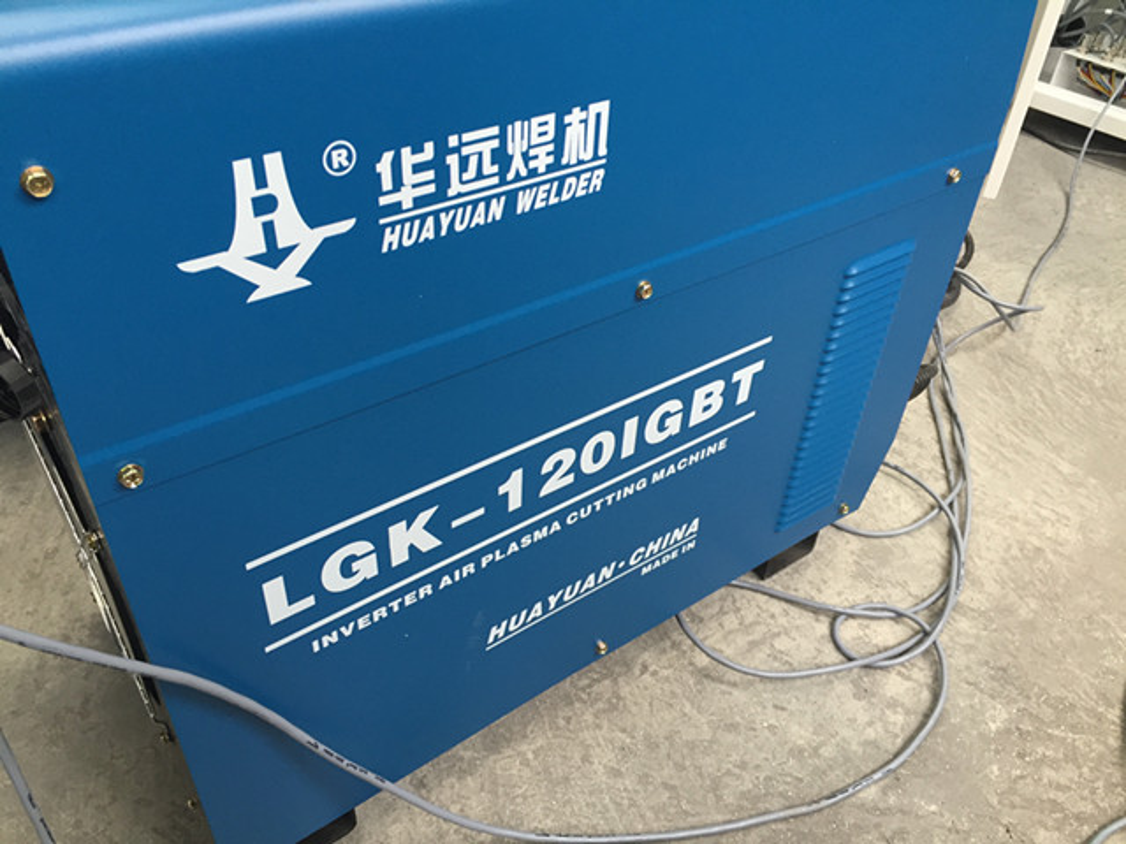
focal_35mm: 29
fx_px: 943
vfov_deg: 48.2
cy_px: 422
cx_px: 563
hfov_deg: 61.7
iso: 32
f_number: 2.2
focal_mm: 4.15
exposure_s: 1/40
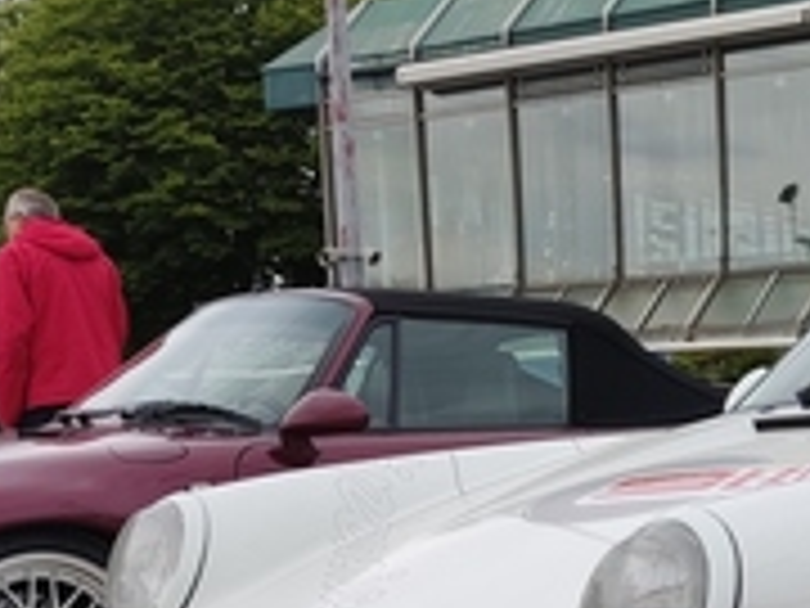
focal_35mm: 74
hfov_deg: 24.6
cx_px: 889
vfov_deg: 19.1
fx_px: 1732
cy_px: 676
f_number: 1.79
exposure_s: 1/692
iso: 50
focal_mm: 4.71
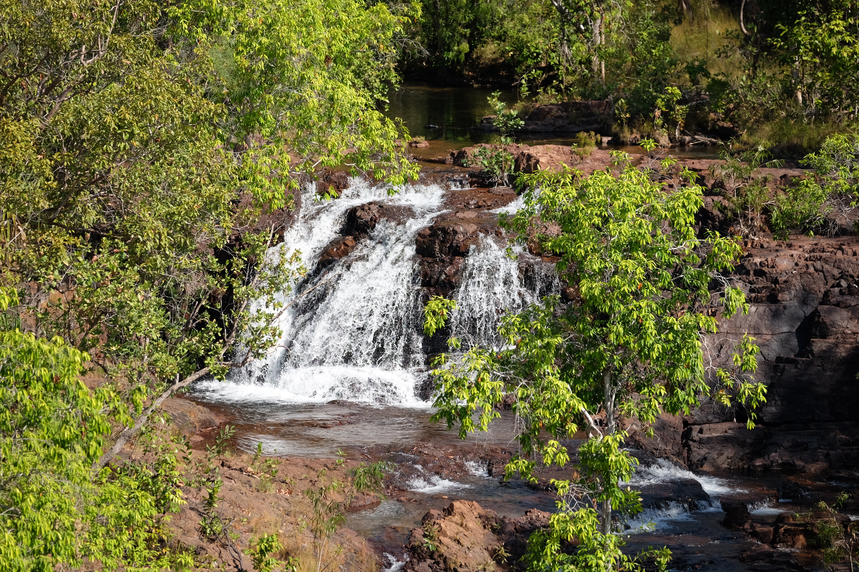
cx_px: 430
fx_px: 5010
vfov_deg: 6.5
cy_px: 286
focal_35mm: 210
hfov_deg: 9.8
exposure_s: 1/2000
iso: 250
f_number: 2.8
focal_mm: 140
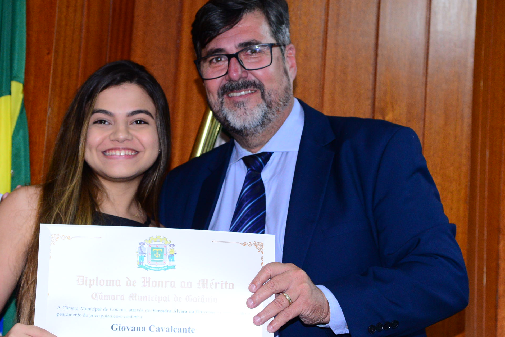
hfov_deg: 19.6
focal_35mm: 104
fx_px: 1459
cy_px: 187
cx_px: 185
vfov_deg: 13.2
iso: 2500
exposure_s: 1/125
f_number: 4.5
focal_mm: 66
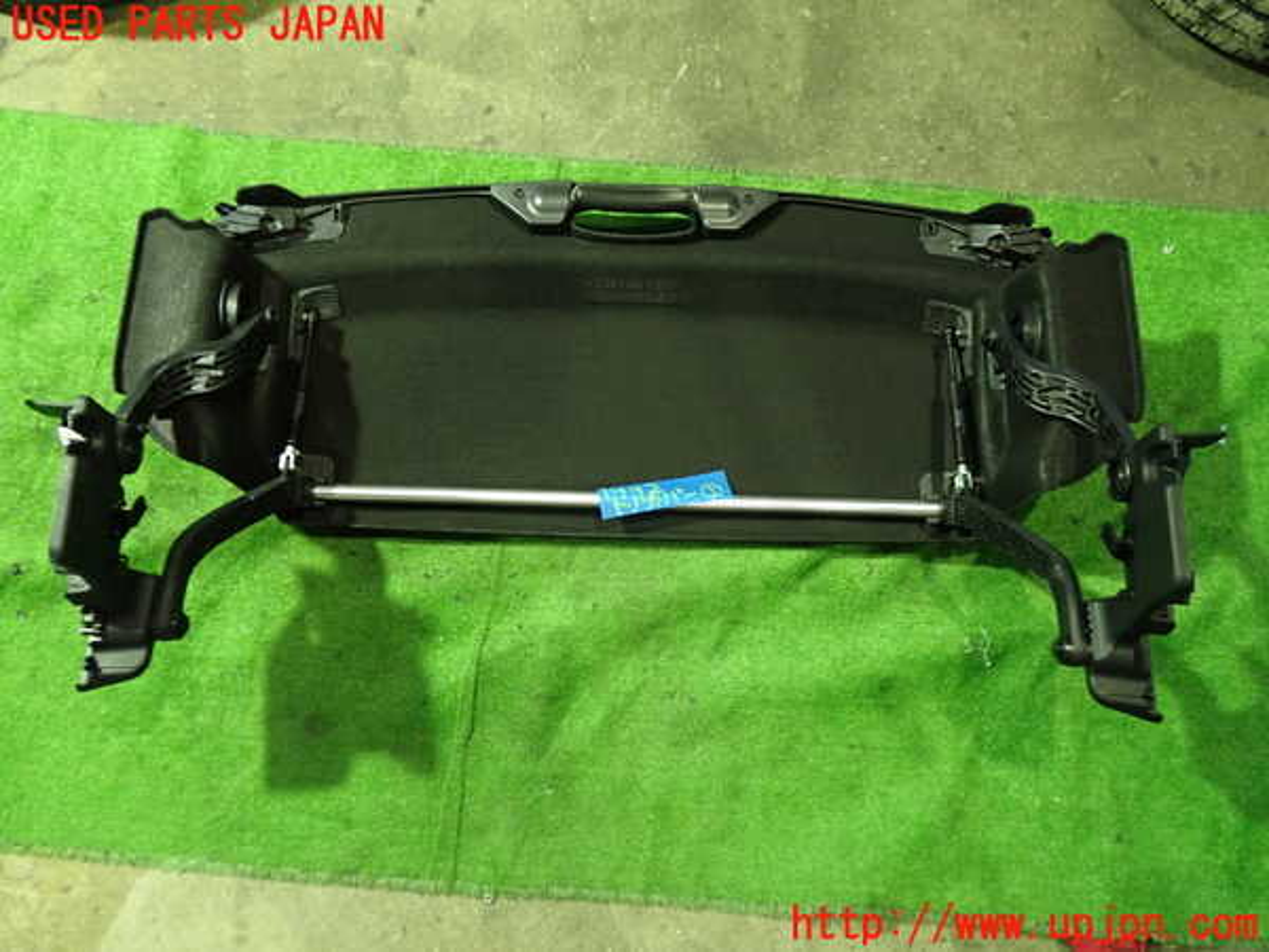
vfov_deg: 46.8
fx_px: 1100
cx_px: 634
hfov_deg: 60.0
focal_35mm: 30
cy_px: 476
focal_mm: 5.4
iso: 800
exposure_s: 1/25
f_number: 2.3
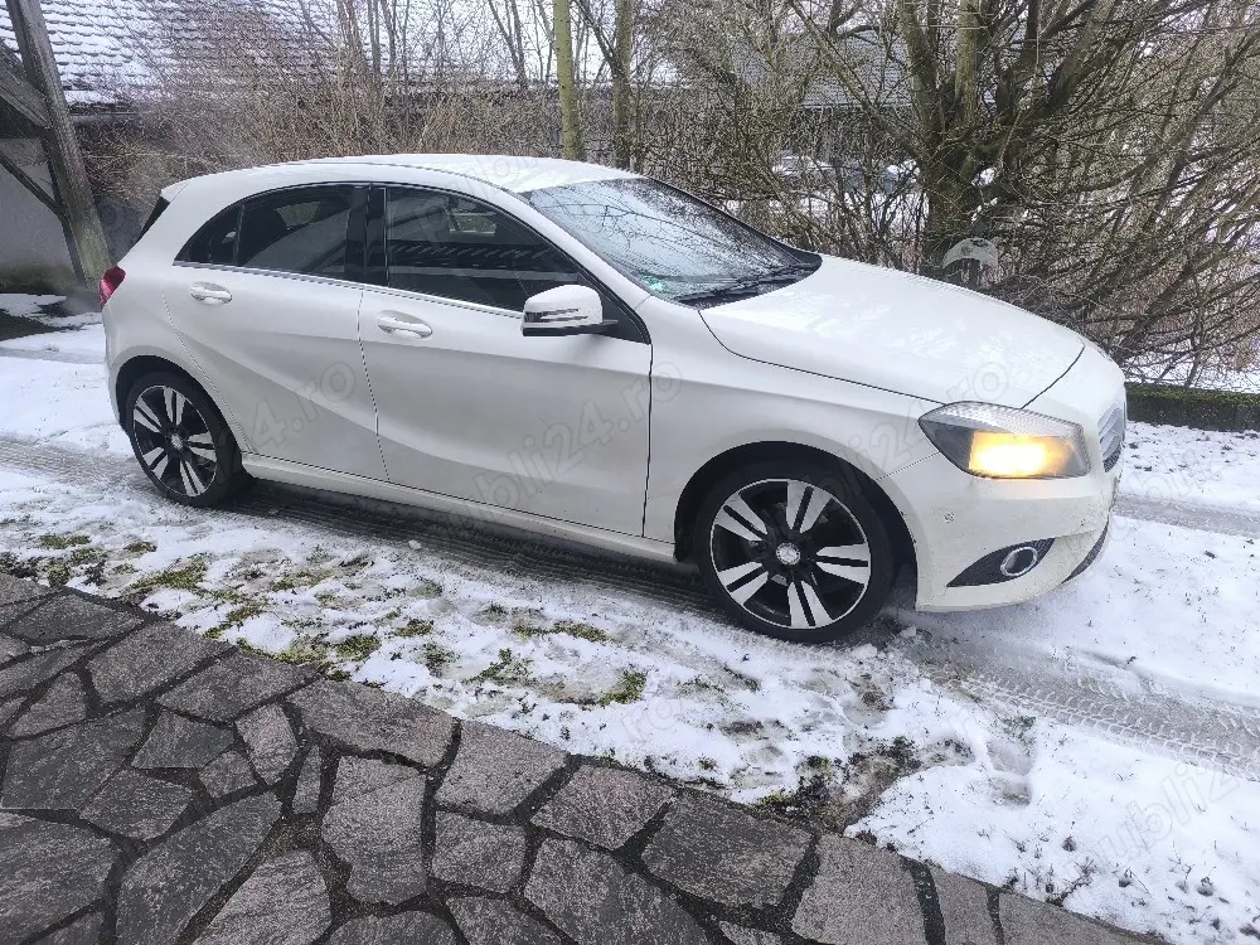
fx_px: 837
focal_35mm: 23
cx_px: 630
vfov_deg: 58.9
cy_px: 472
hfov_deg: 73.9
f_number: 1.65
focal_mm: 6.14
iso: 320
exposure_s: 1/101
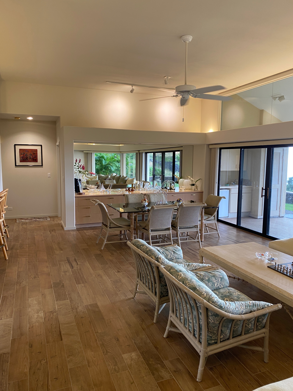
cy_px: 196
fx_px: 293
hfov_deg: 53.1
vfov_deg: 67.3
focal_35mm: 26
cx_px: 146
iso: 100
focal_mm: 4.25
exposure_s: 1/60
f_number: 1.8
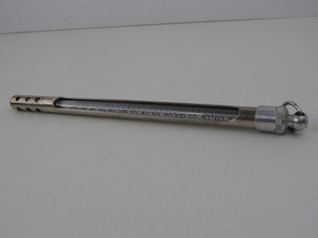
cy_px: 119
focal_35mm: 37
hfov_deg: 50.2
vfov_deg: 38.6
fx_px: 340
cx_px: 159
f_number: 4.7
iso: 100
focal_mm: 6.64
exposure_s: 1/160
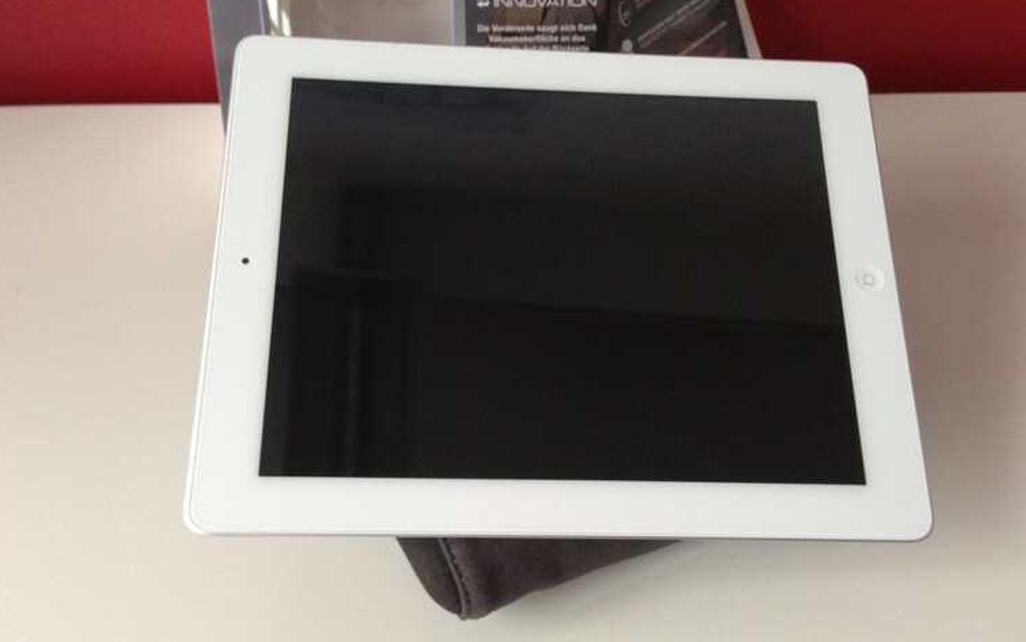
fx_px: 1007
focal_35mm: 36
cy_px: 336
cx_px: 501
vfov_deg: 35.4
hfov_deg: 54.0
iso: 200
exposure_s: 1/20
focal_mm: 4.13
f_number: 2.4
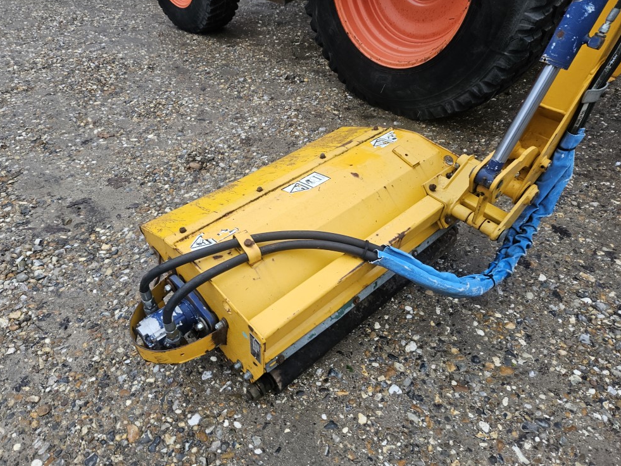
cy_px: 230
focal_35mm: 24
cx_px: 298
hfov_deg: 71.6
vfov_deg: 56.8
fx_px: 431
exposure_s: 1/100
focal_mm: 5.4
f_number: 1.8
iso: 160
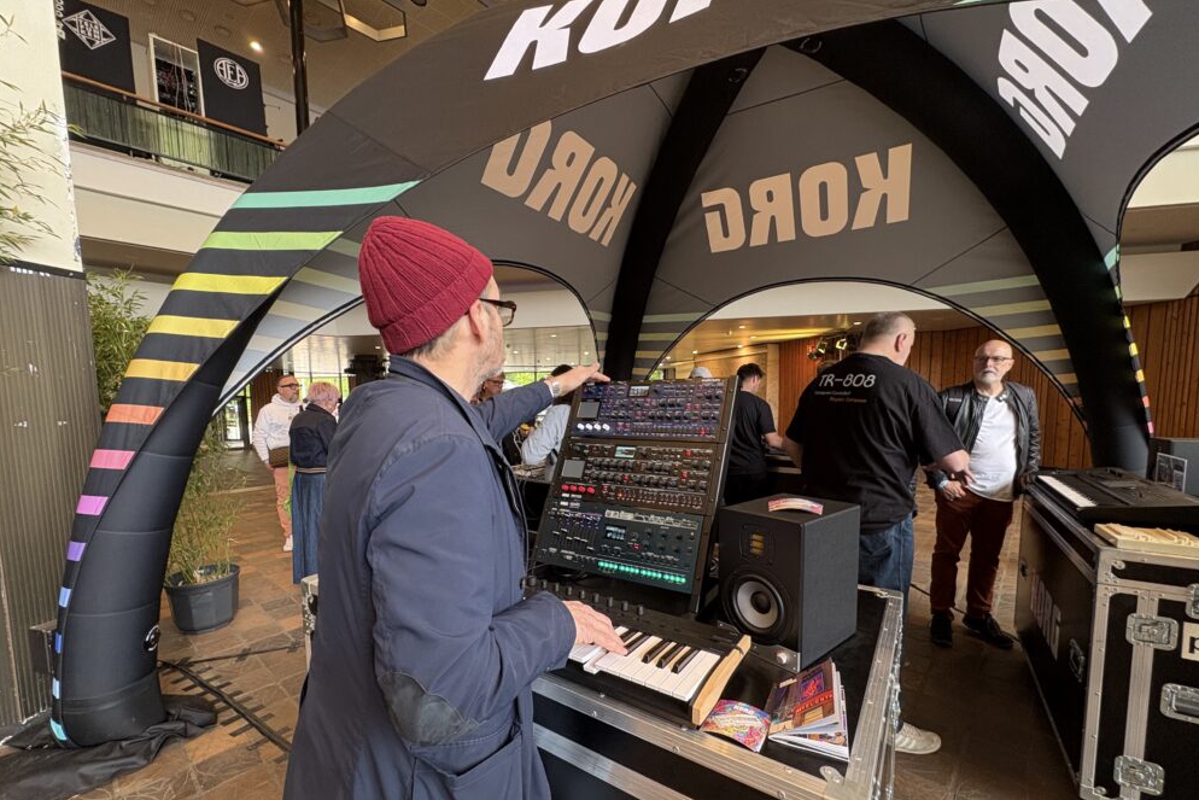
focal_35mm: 15
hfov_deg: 100.4
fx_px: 500
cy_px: 445
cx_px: 595
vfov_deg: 77.1
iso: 250
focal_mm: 2.22
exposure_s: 1/62
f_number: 2.2
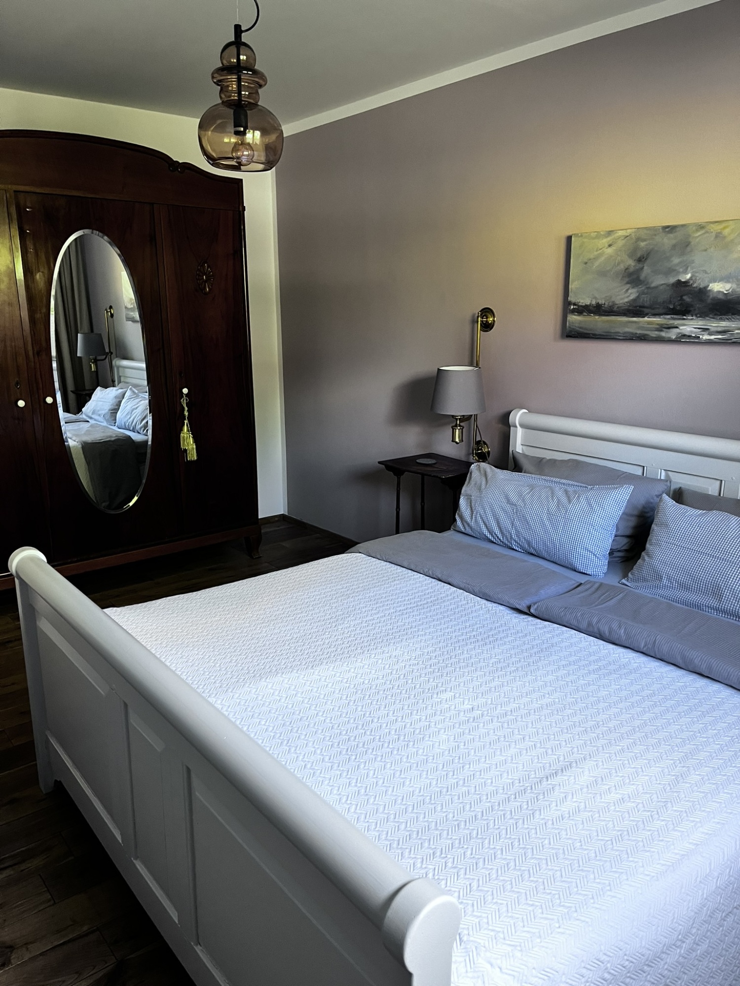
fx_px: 741
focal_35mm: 26
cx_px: 370
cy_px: 493
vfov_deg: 67.3
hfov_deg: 53.1
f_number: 1.6
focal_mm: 5.1
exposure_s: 1/74
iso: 125
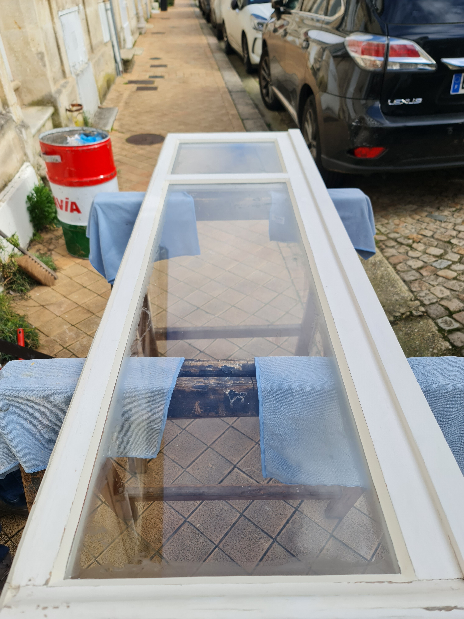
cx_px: 232
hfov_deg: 54.9
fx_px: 447
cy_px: 310
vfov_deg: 69.4
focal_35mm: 25
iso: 50
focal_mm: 7
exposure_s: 1/487
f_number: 1.8
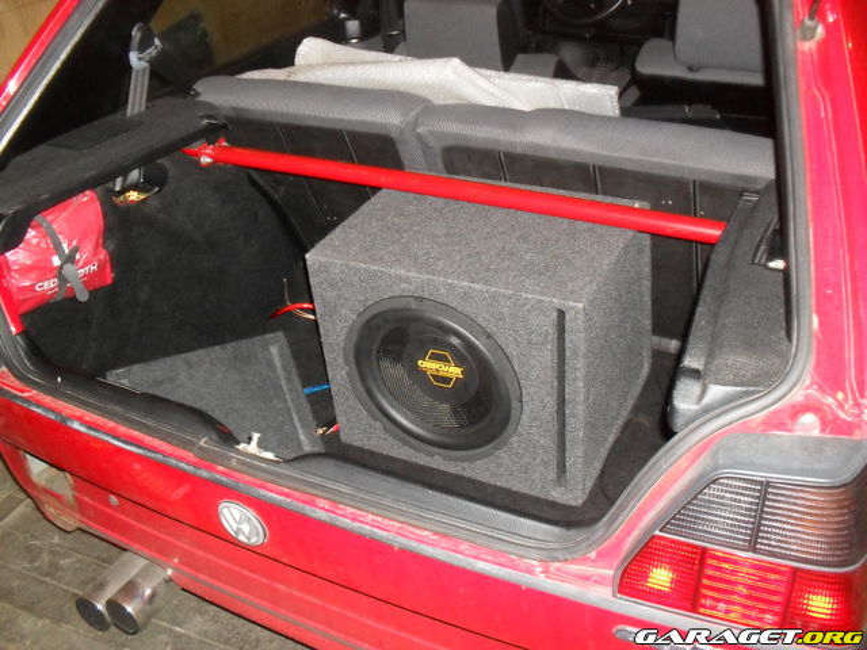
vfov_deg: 40.7
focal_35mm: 35
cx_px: 434
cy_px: 325
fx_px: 877
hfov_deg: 52.6
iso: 400
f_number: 3.2
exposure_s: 1/45
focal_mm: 6.3
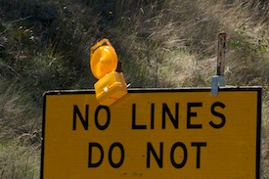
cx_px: 155
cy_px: 192
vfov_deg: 4.9
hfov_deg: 7.4
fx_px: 2077
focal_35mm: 278
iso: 250
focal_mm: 85
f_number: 8
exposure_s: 1/250
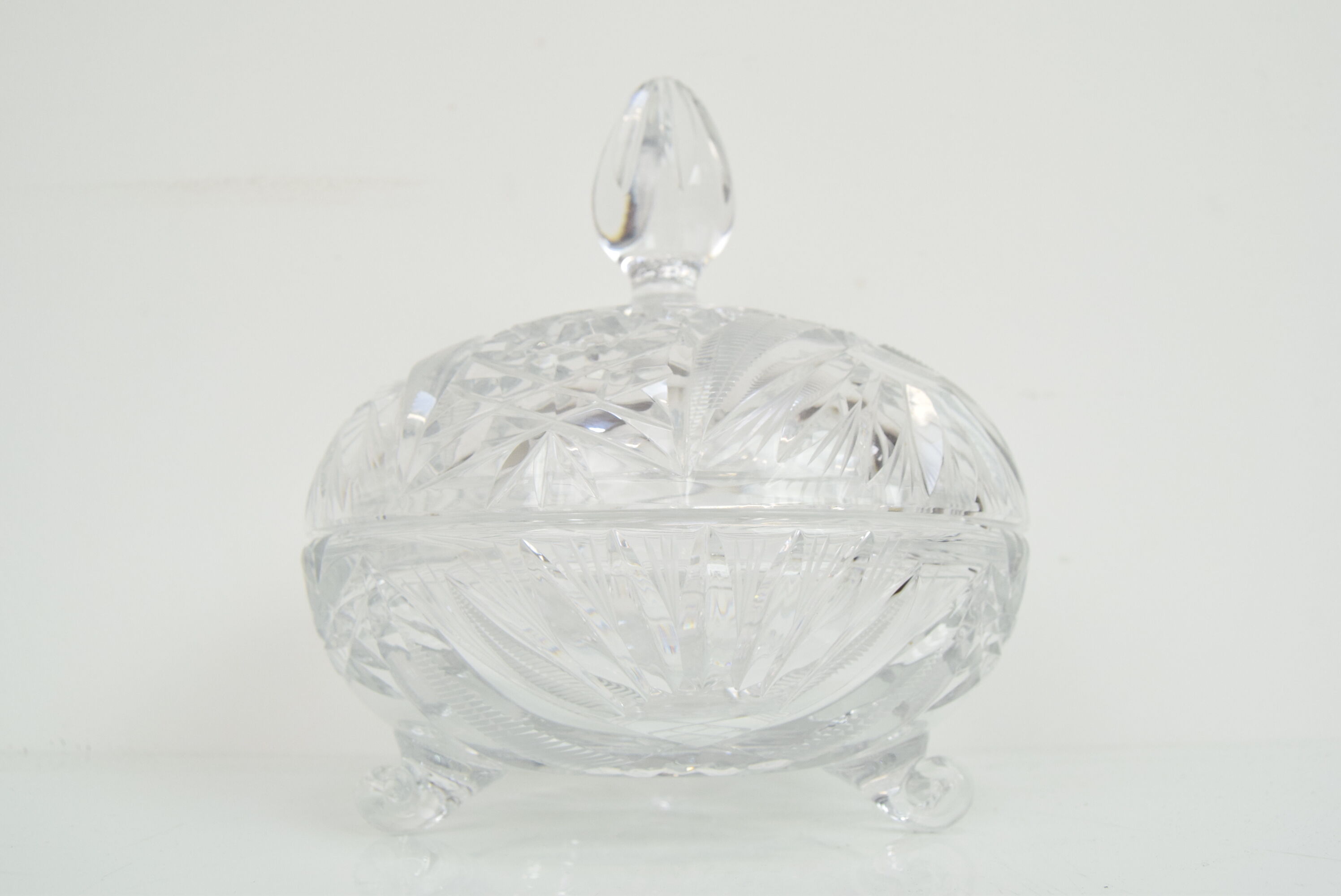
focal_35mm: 30
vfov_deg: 43.7
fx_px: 1118
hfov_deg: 61.9
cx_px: 670
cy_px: 448
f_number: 8
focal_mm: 20
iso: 1600
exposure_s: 1/250
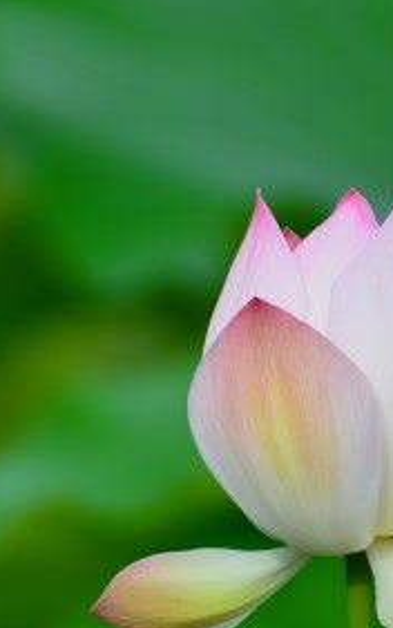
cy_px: 427
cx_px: 98
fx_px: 35658
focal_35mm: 2084
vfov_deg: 1.0
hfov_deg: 0.6
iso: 100
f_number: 6.3
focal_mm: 600
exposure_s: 1/200
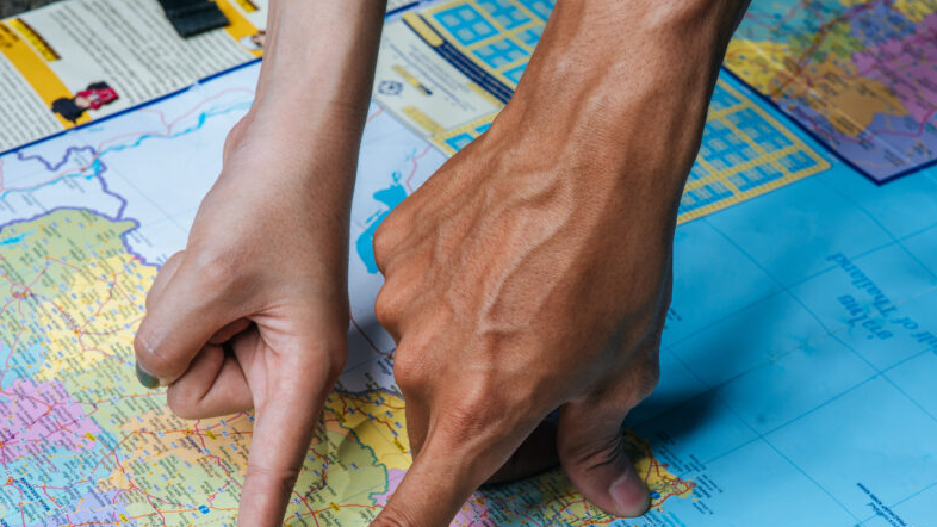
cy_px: 348
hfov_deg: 18.5
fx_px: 2882
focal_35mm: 116
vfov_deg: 10.4
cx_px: 501
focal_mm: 85
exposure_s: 1/200
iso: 64
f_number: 8
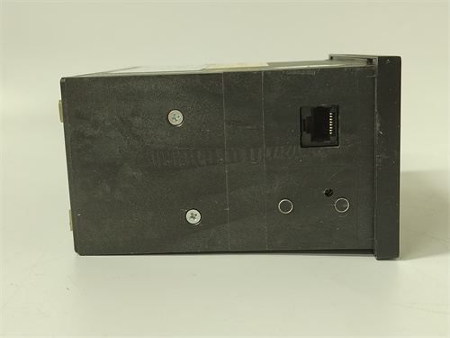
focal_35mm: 46
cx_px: 225
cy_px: 169
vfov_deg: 31.5
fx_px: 598
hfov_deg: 41.2
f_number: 1.9
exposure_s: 1/50
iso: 1419
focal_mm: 5.52
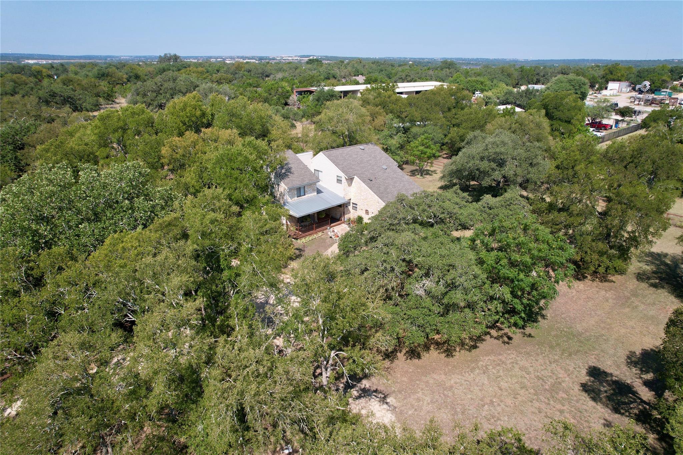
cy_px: 228
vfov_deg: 57.2
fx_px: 417
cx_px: 342
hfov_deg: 78.6
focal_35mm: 22
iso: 100
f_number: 2.8
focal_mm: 8.38
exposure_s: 1/1500
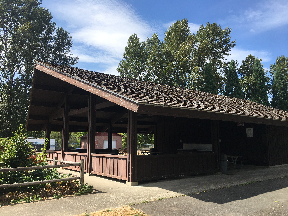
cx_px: 144
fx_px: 241
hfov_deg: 61.7
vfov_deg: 48.2
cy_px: 108
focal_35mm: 29
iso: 25
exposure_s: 1/1261
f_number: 2.2
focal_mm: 4.15
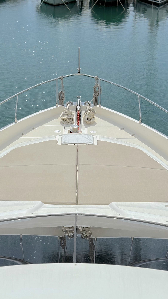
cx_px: 74
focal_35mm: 53
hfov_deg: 22.6
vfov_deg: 39.2
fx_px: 420
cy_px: 151
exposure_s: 1/13333
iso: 50
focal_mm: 6.76
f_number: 1.78
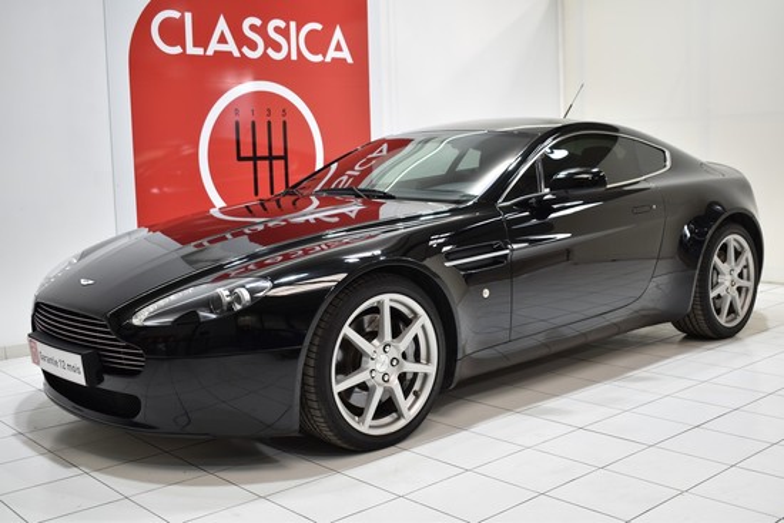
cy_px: 262
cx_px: 392
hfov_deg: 47.9
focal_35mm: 40
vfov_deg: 33.0
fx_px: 882
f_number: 4
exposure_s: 1/25
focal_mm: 27
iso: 100
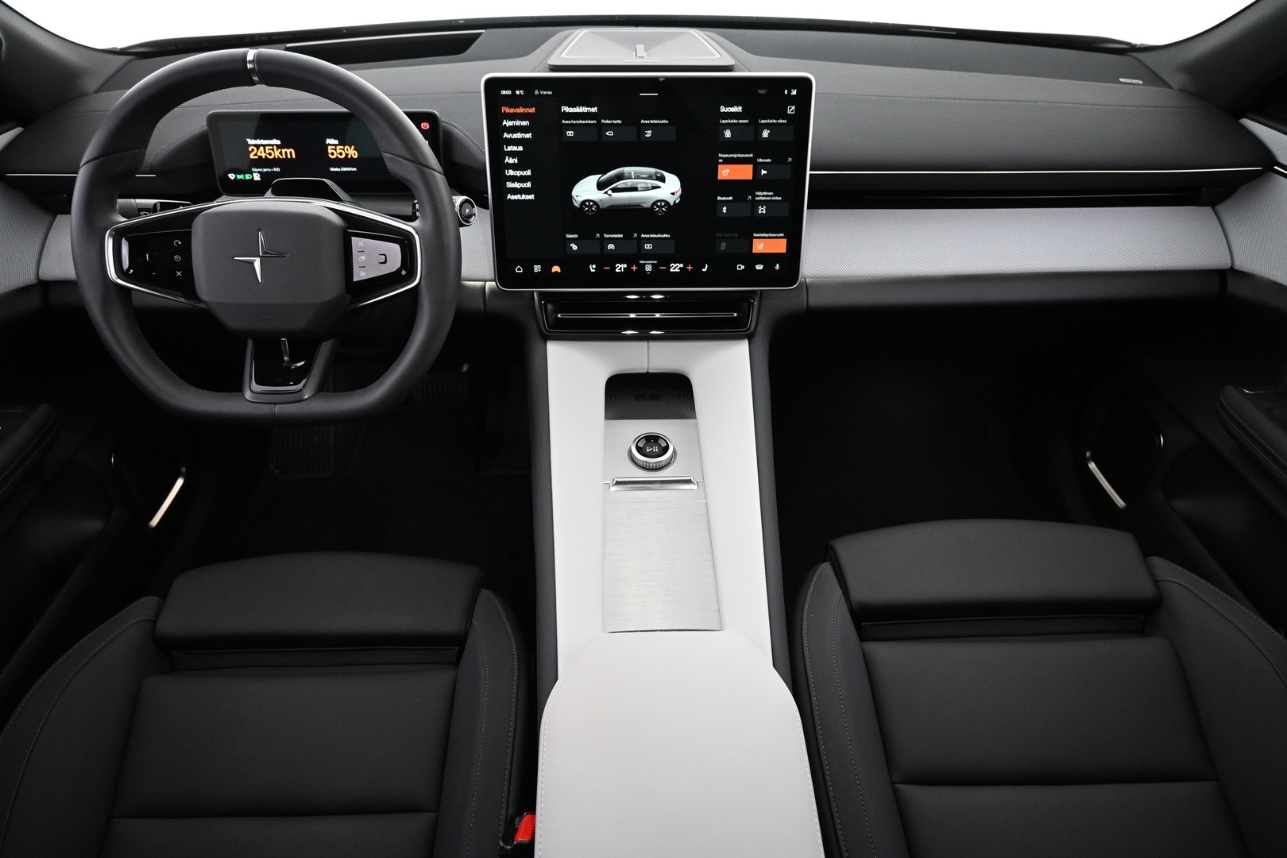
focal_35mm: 24
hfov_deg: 73.7
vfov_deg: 53.1
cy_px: 429
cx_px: 644
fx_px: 858
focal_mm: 16
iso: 1600
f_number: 3.5
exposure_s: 1/25
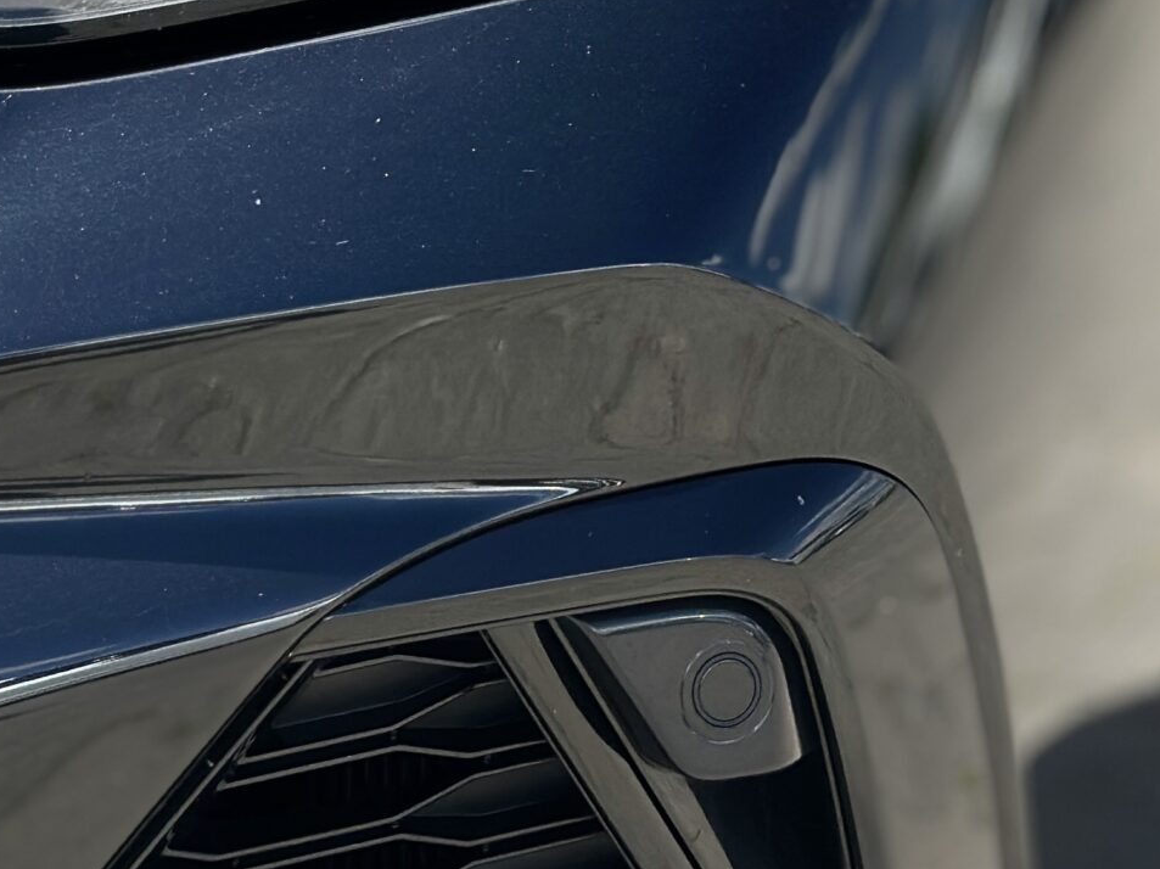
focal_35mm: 129
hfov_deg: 15.2
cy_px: -200
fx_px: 4321
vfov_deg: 11.2
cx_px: 335
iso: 100
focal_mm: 6.86
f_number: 1.78
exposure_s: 1/2410
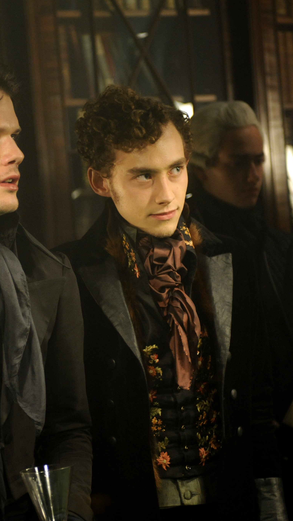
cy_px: 260
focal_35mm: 106
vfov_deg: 20.2
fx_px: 1464
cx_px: 75
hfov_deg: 11.4
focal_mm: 65
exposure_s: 1/60
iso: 2000
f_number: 2.8
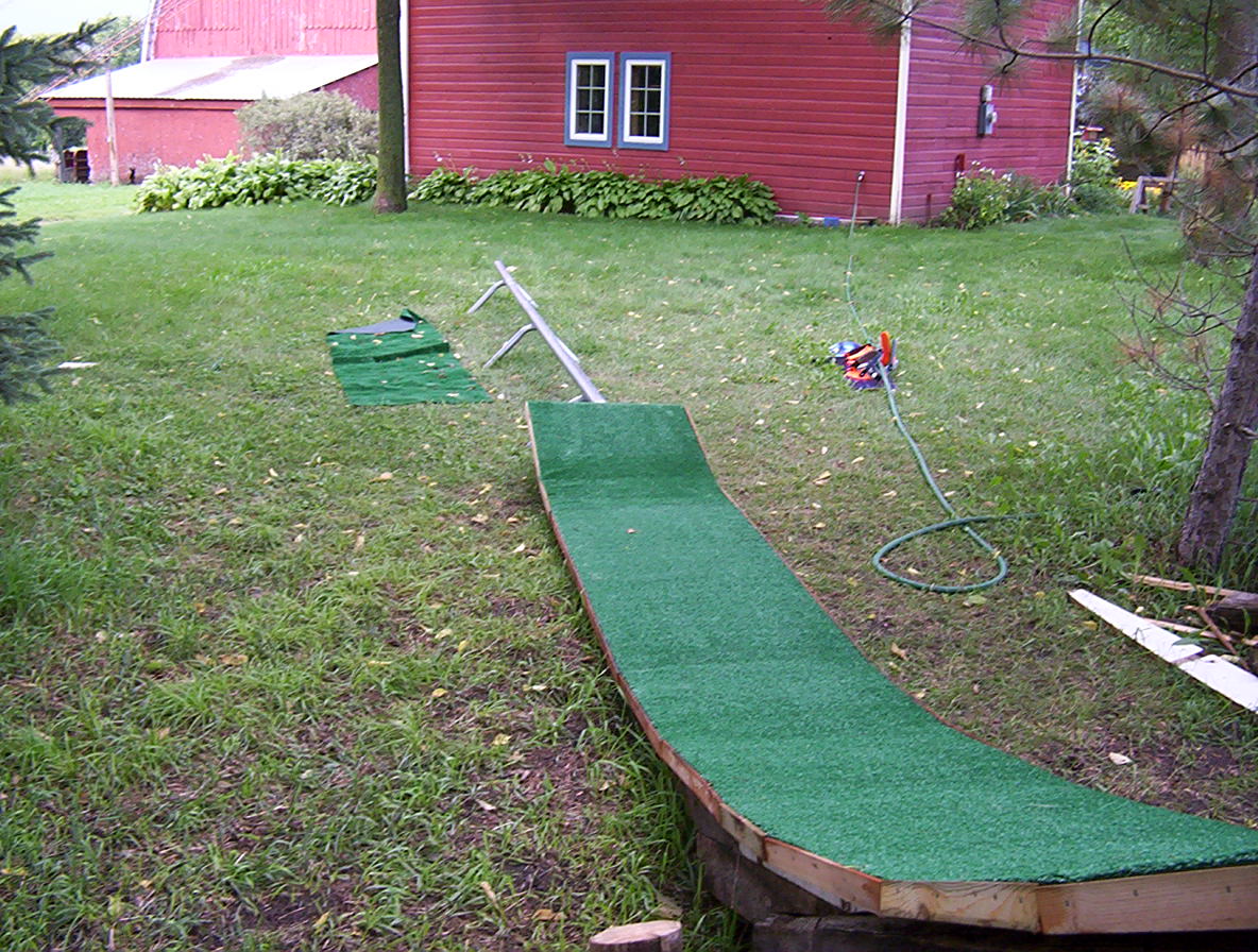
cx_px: 629
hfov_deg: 47.7
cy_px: 476
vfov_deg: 37.0
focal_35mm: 39
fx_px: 1422
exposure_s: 1/62.5
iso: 100
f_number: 3.84
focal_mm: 5.26
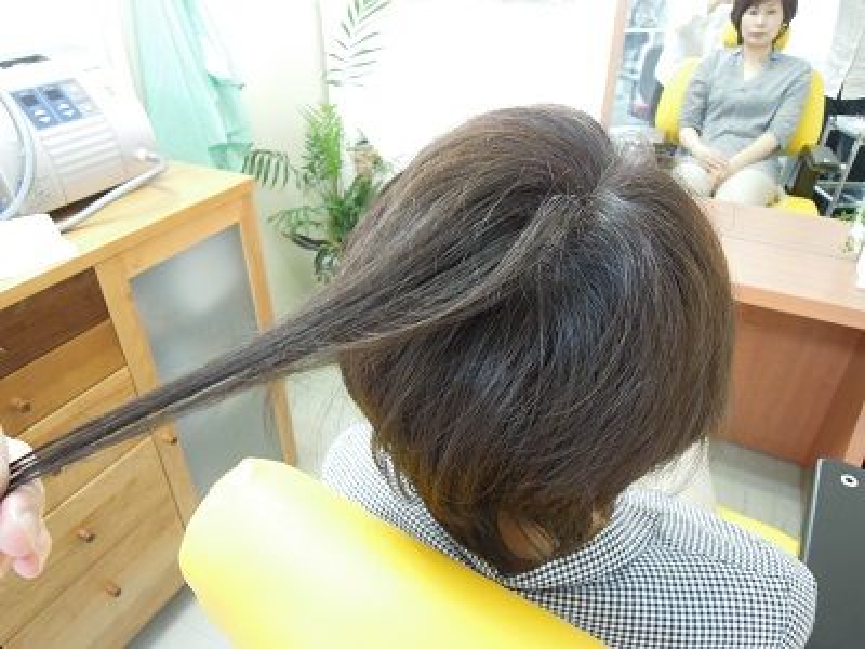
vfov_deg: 56.8
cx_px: 432
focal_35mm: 24
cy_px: 324
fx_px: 600
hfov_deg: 71.6
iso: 400
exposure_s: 1/20
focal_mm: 4.3
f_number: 2.8
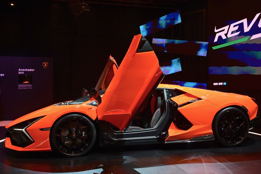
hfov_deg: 53.8
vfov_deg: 37.3
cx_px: 130
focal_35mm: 36
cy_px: 85
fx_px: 257
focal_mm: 34.5
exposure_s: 1/500
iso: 1600
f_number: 3.5
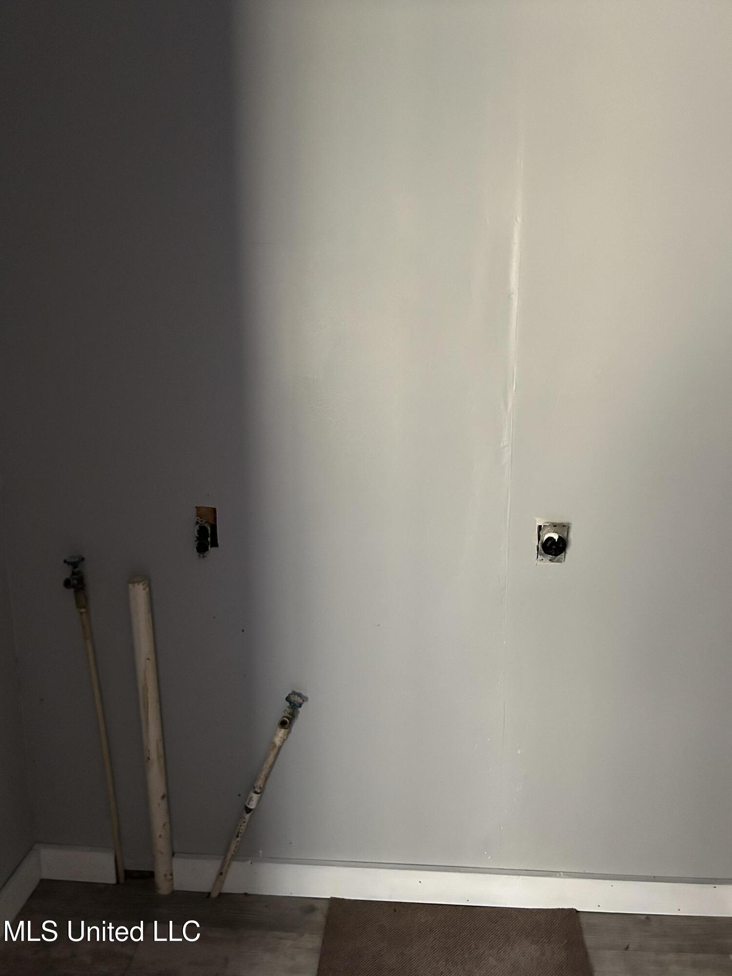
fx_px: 733
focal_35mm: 26
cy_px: 488
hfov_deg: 53.1
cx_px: 366
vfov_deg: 67.3
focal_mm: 5.7
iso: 640
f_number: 1.5
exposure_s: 1/40
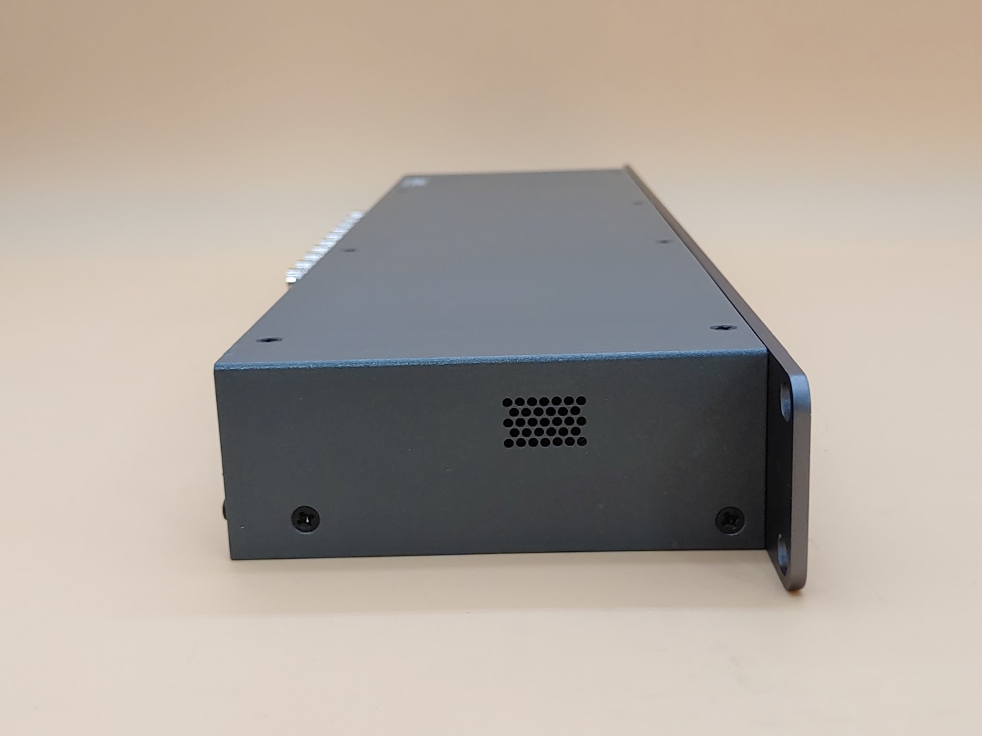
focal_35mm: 44
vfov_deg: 32.9
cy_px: 368
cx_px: 491
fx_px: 1248
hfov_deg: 42.9
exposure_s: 1/65
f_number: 1.8
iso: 50
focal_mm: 4.36
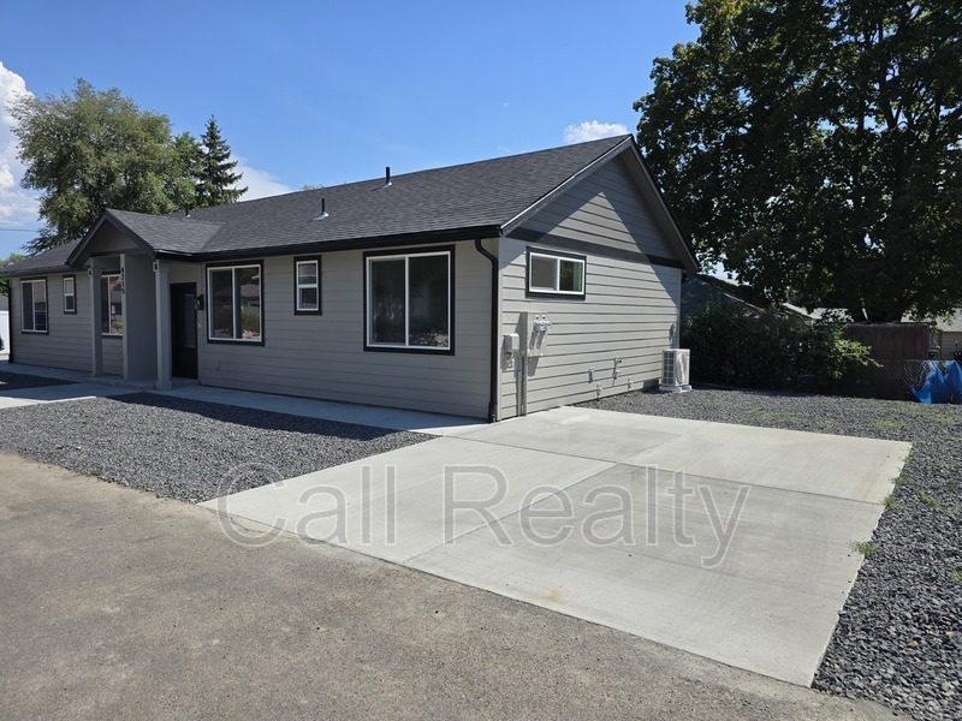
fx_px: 639
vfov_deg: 58.9
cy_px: 360
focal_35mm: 23
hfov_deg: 73.9
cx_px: 481
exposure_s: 1/885
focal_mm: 6.3
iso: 12
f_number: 1.7
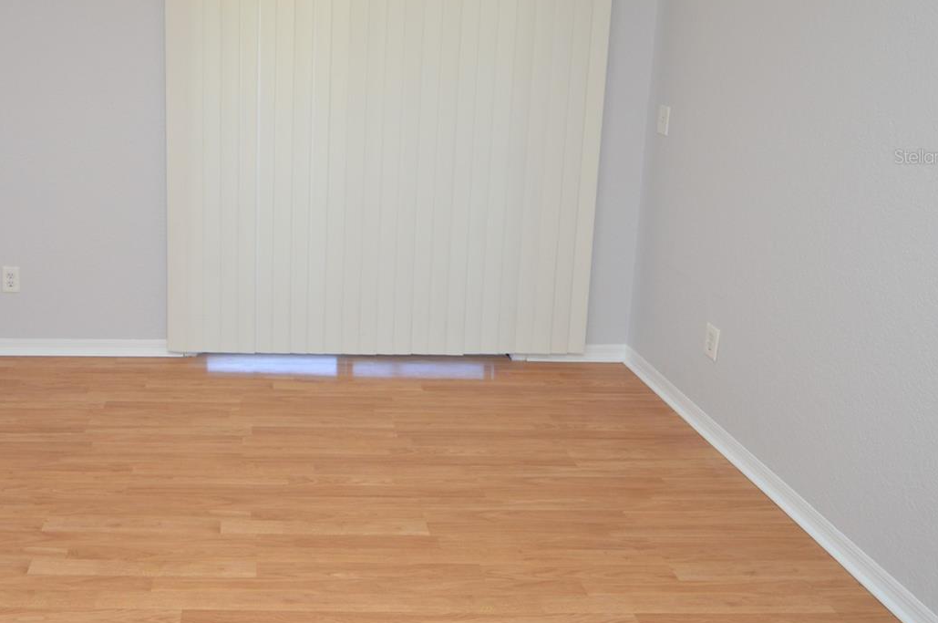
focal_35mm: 28
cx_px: 246
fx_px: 729
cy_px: 156
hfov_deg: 62.2
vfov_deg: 44.7
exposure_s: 1/80
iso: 400
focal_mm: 12
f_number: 4.5
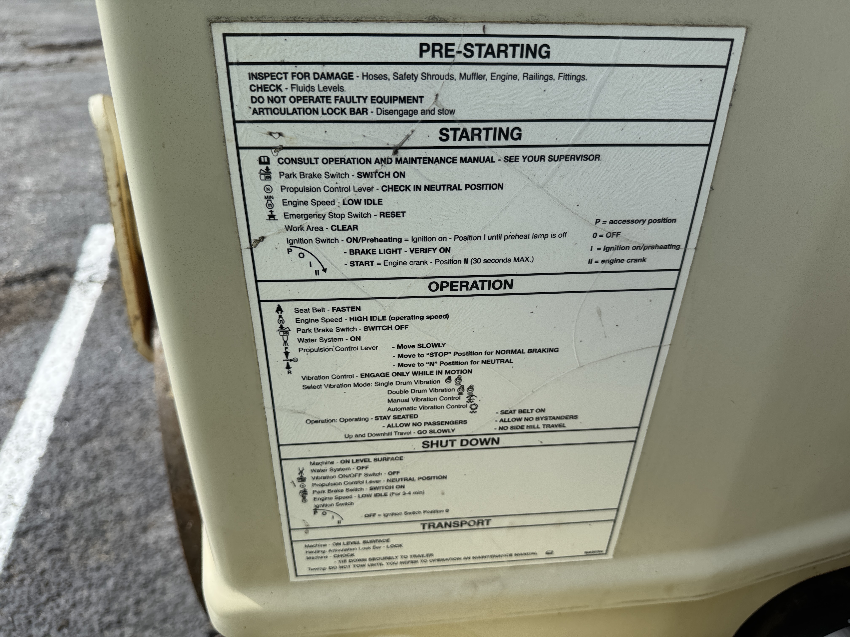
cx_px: 425
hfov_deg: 71.6
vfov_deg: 56.8
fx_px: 589
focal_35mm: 24
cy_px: 318
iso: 80
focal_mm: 6.76
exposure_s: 1/3096
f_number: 1.78
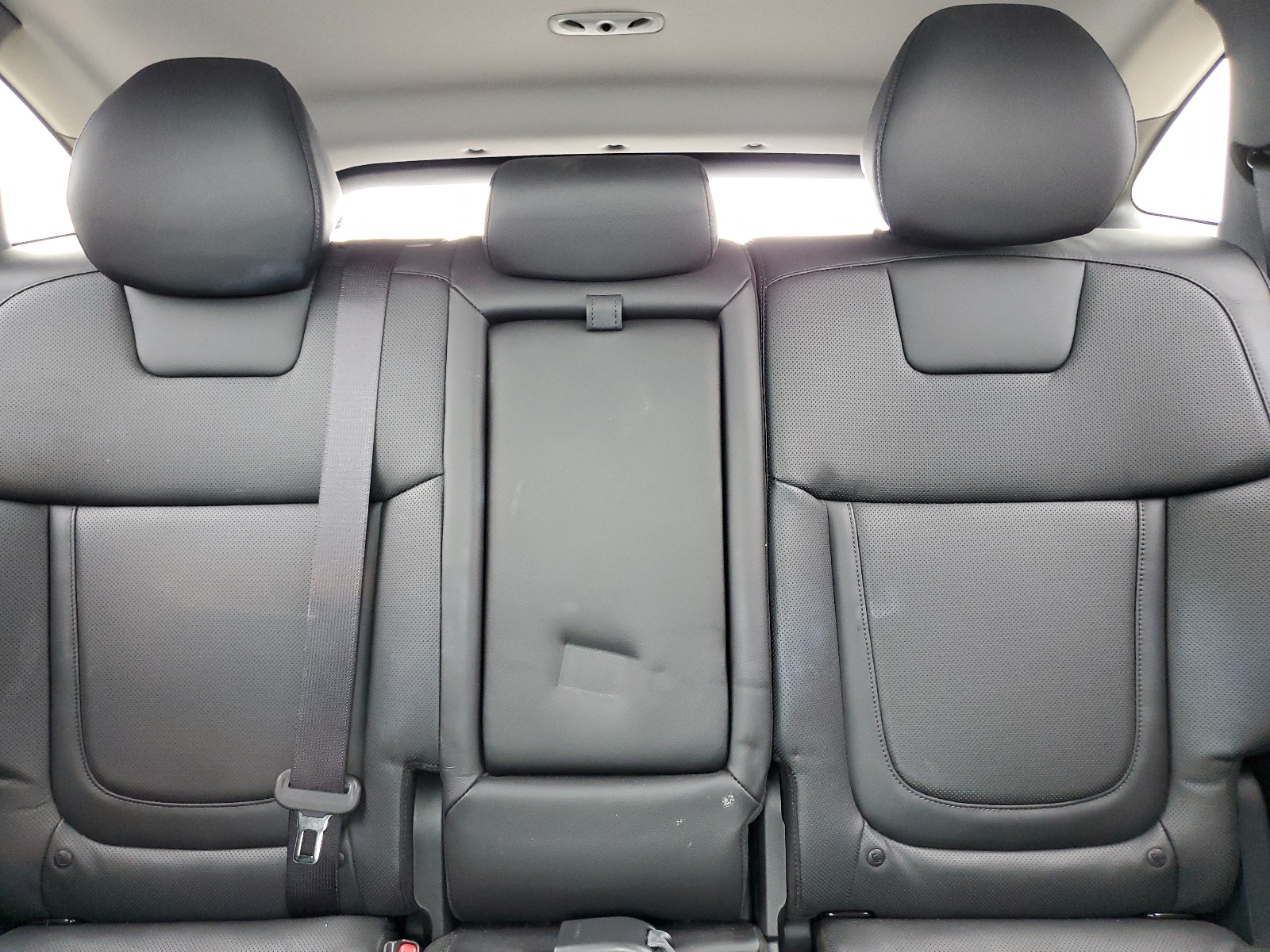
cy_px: 476
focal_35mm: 26
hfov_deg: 67.3
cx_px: 635
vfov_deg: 53.1
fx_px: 954
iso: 292
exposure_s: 1/60.2
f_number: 1.5
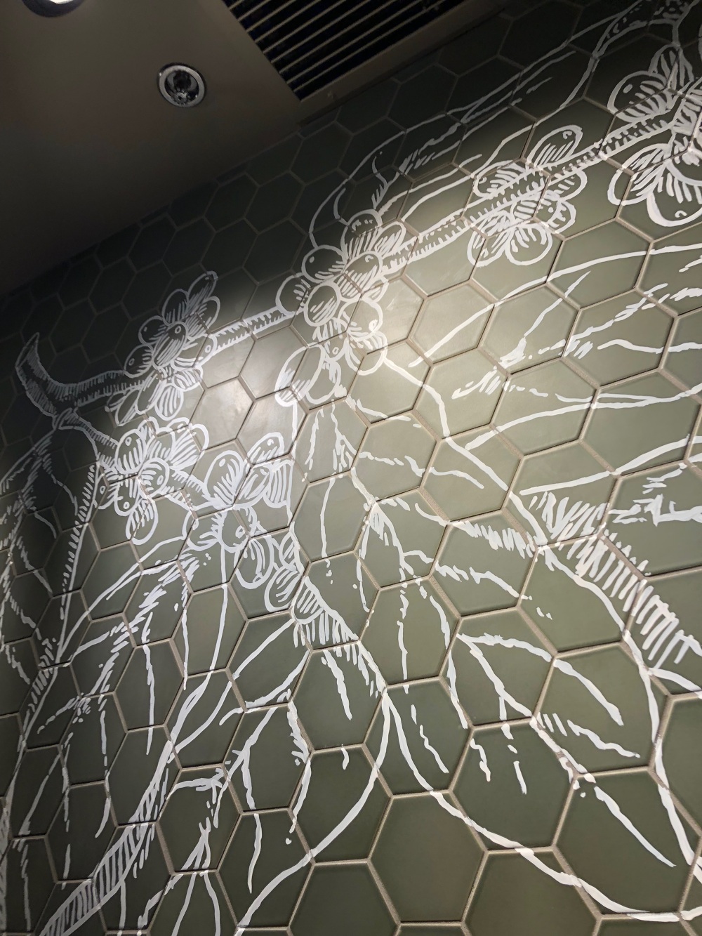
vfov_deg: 63.4
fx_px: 757
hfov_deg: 49.8
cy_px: 468
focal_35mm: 28
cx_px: 351
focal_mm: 3.99
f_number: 1.8
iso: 32
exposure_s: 1/120
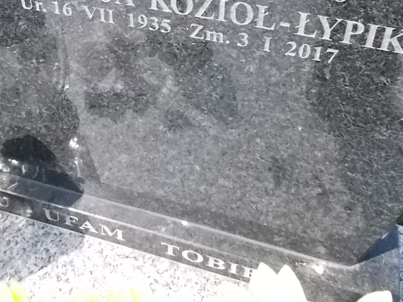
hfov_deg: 39.4
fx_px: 559
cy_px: 24
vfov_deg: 28.9
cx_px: 152
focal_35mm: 48
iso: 400
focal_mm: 4.6
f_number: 8
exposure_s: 1/320
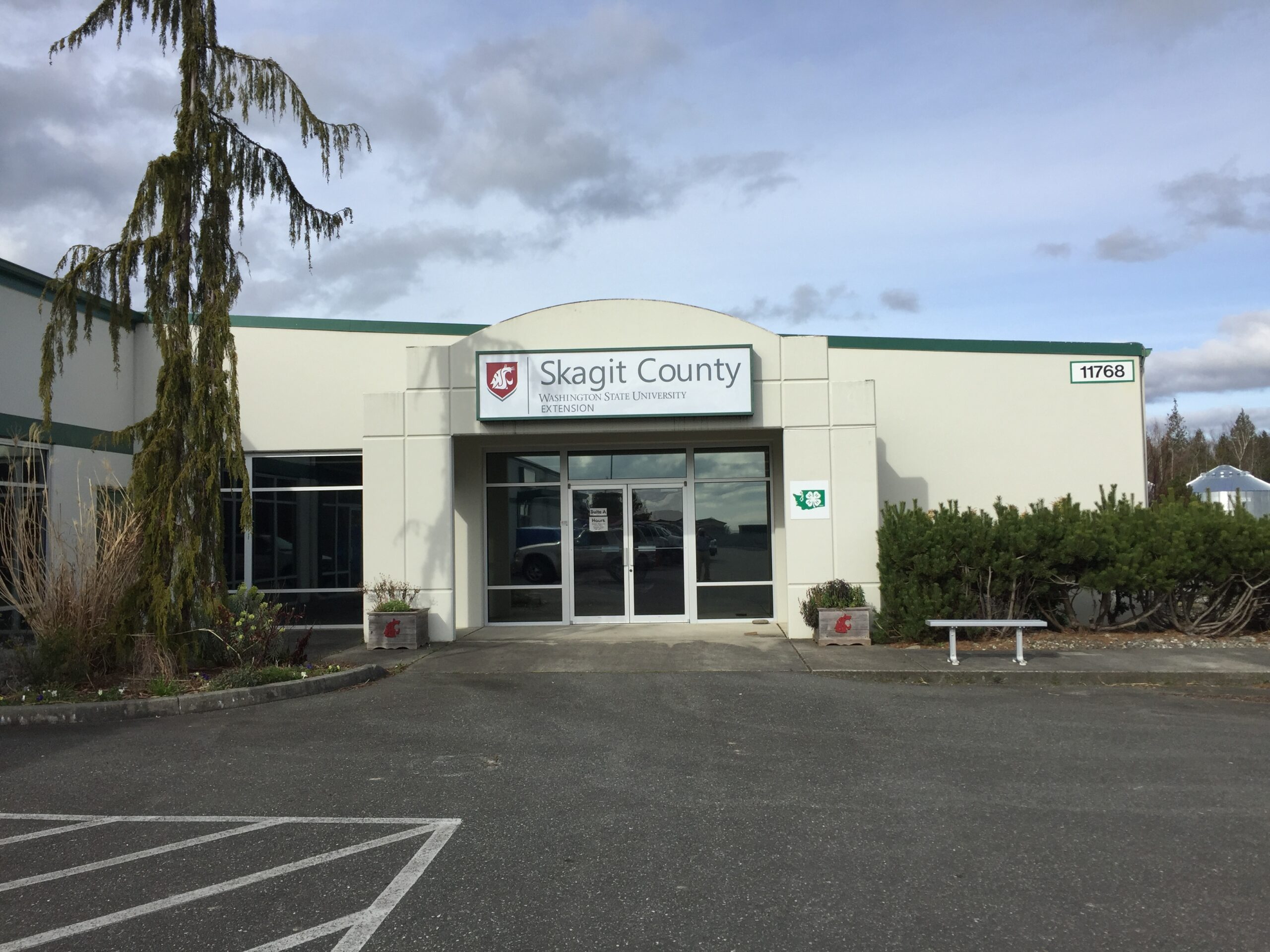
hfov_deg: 61.7
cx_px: 635
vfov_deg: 48.2
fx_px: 1064
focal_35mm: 29
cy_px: 476
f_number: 2.2
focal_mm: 4.15
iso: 32
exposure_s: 1/1799
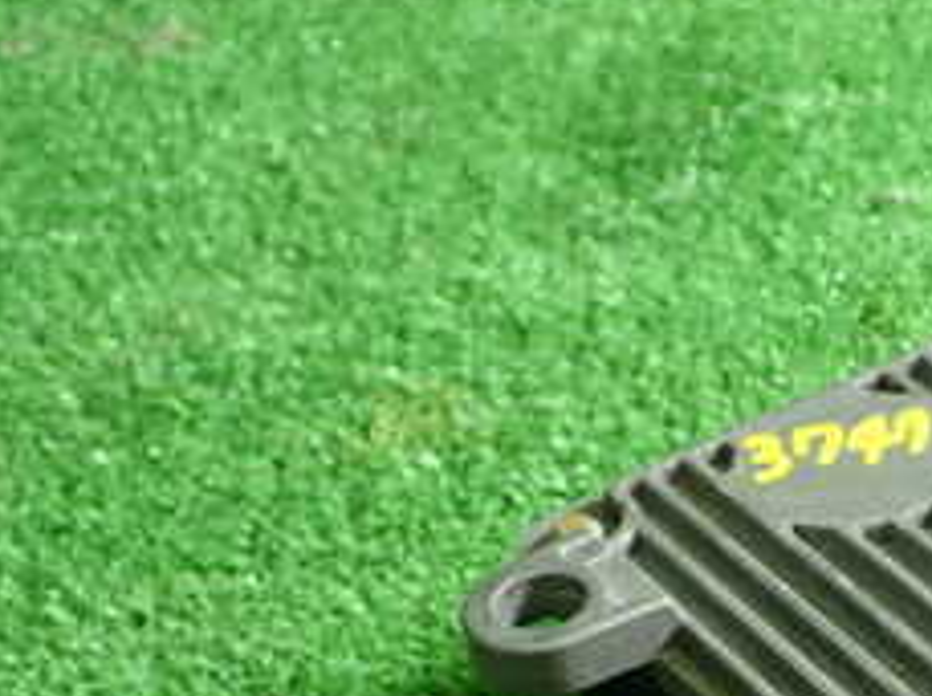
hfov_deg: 21.5
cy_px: 696
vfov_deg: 17.1
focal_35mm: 84
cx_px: 1135
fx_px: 2258
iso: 200
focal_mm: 5.79
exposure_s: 1/40
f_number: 2.4
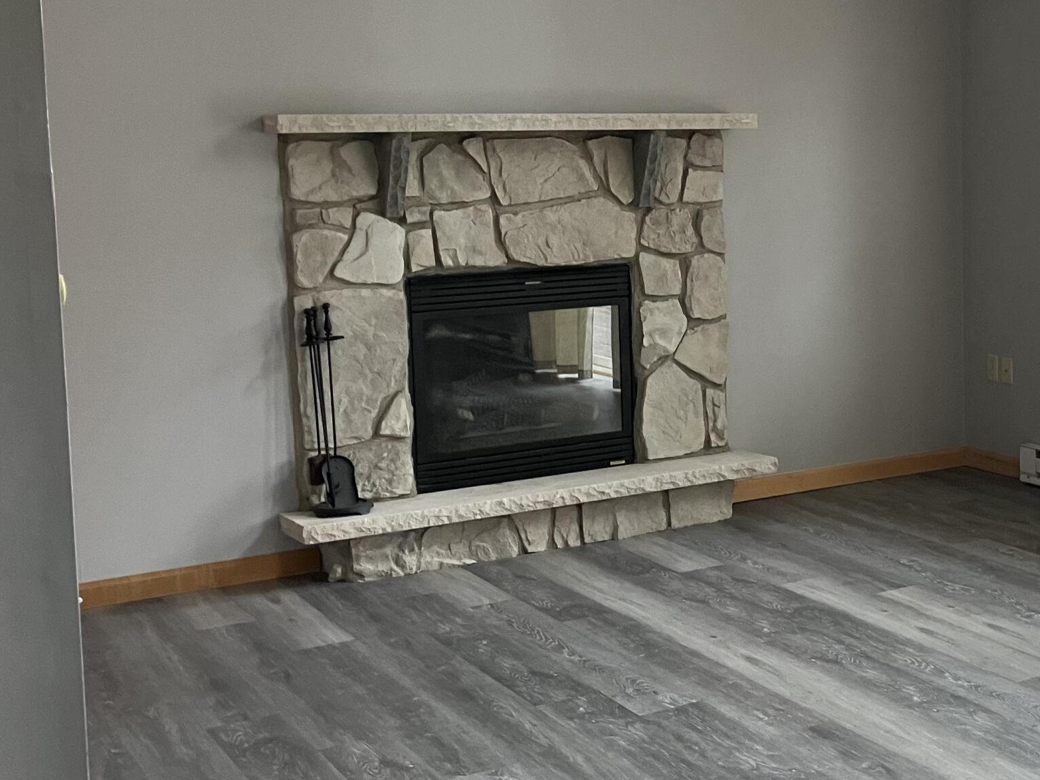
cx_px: 928
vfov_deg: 26.5
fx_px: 1652
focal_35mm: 55
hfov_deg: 33.2
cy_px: 295
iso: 80
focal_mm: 3.99
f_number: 1.8
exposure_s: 1/68
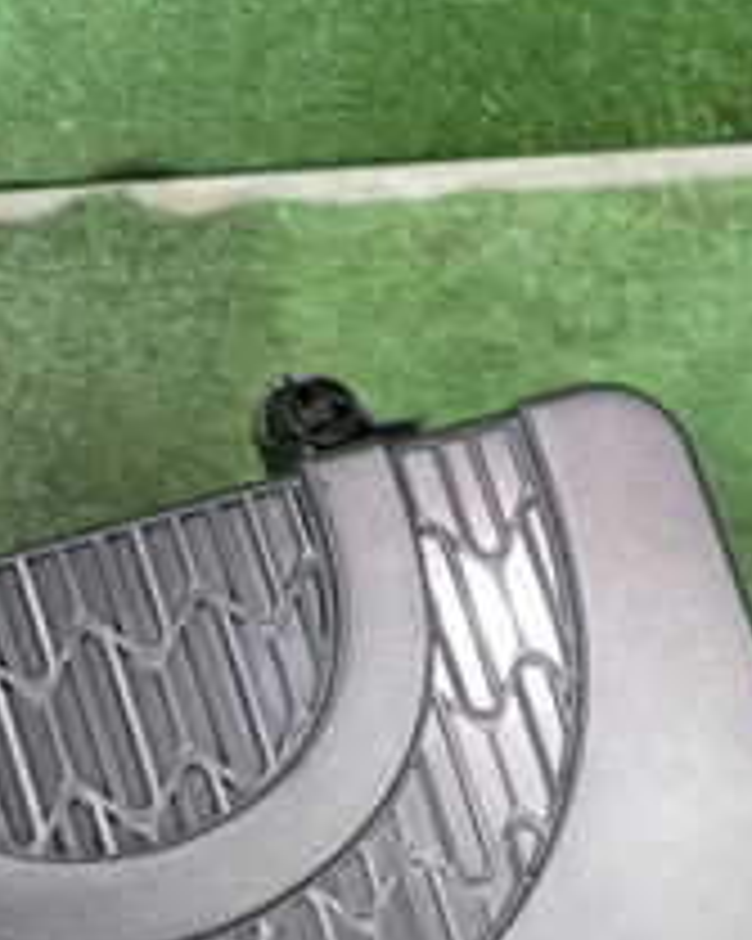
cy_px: 989
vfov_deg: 25.5
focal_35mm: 70
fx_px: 1949
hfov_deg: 21.5
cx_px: 140
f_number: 2
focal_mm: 4.5
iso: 500
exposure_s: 1/30
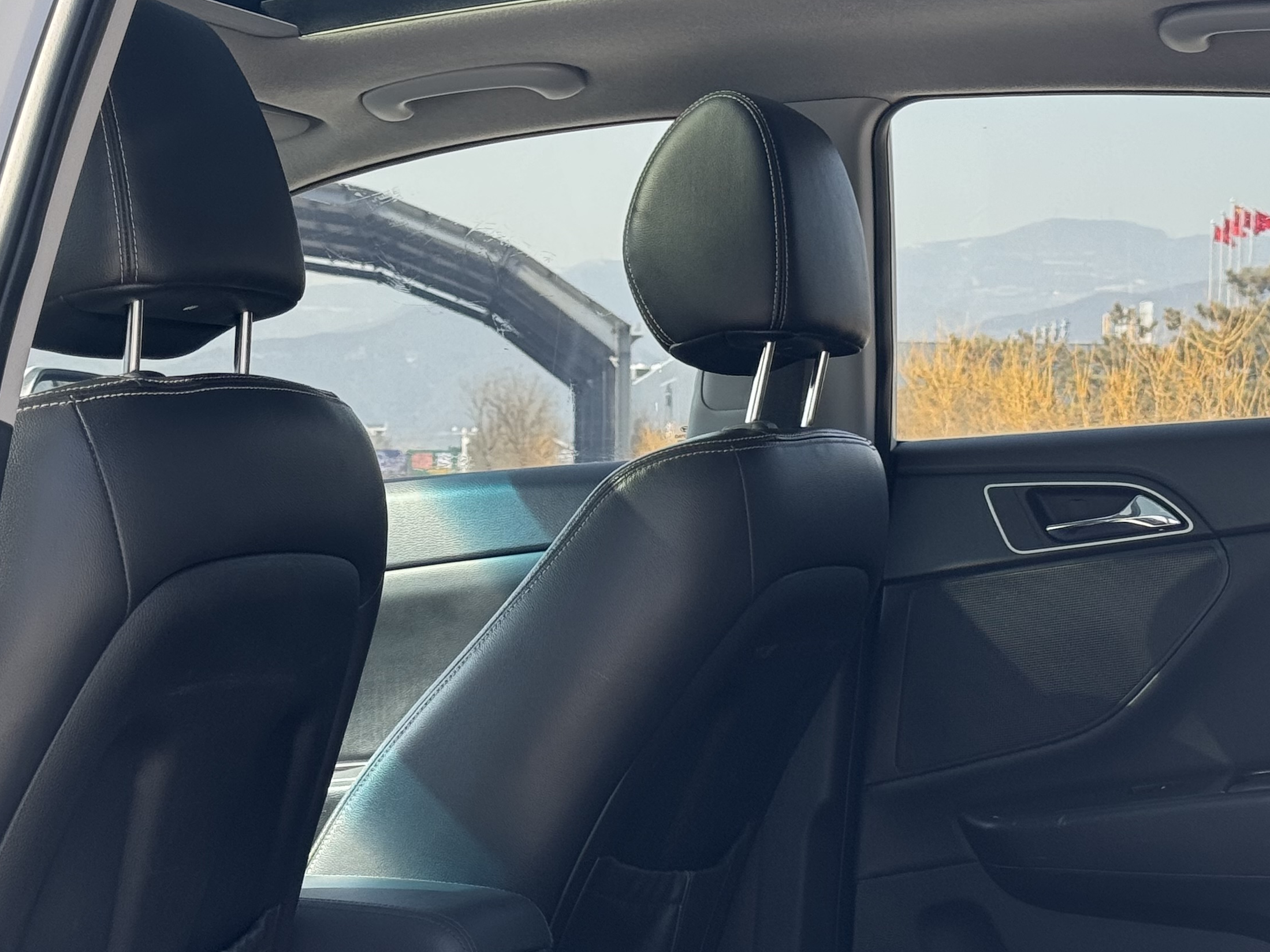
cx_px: 672
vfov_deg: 16.8
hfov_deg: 22.3
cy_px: 617
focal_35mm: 88
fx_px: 3228
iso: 64
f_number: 1.78
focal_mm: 6.76
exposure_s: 1/598
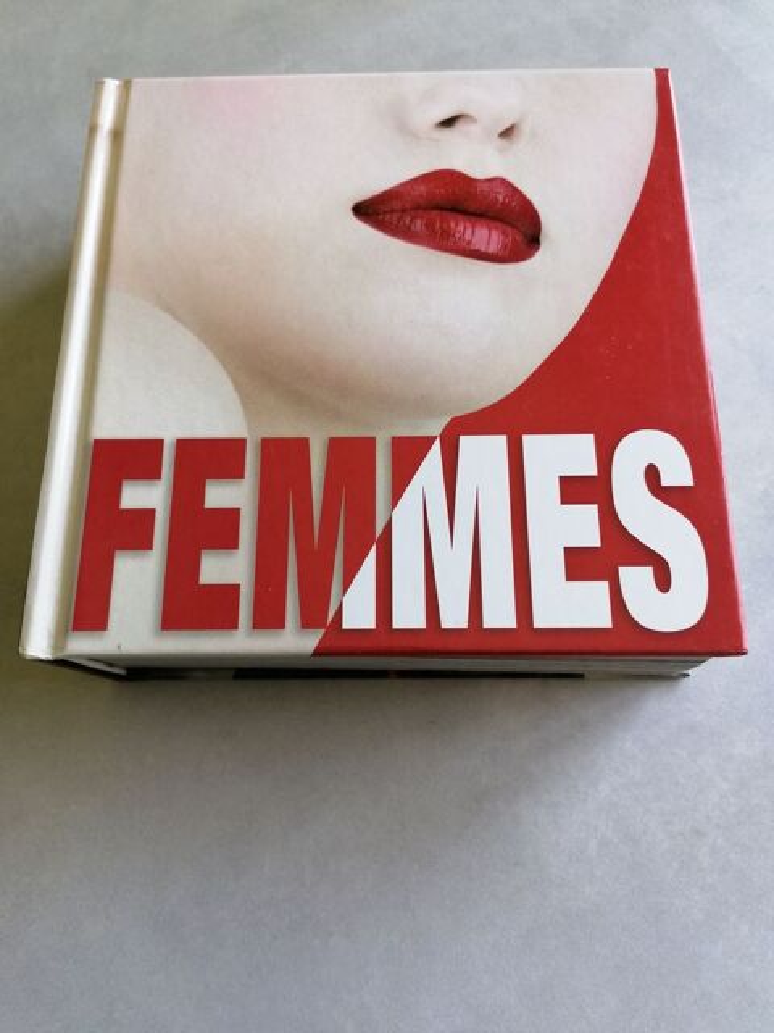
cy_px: 516
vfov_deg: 65.3
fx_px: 805
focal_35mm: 27
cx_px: 387
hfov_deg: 51.4
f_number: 1.8
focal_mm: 4.75
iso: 160
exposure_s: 1/100
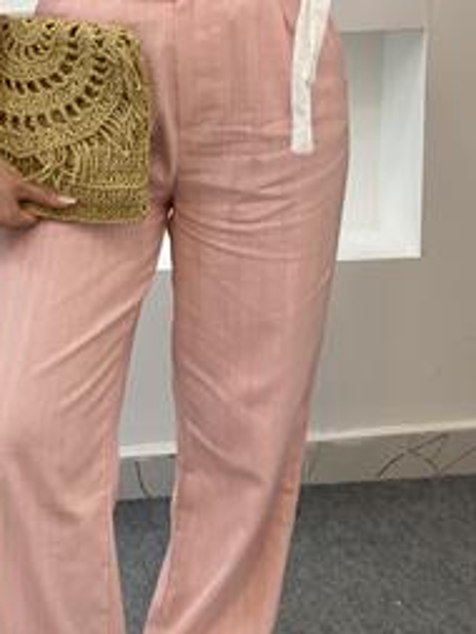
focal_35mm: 85
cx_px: 128
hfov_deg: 17.3
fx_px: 1557
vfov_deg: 23.0
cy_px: 397
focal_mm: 6
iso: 100
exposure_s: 1/122
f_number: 2
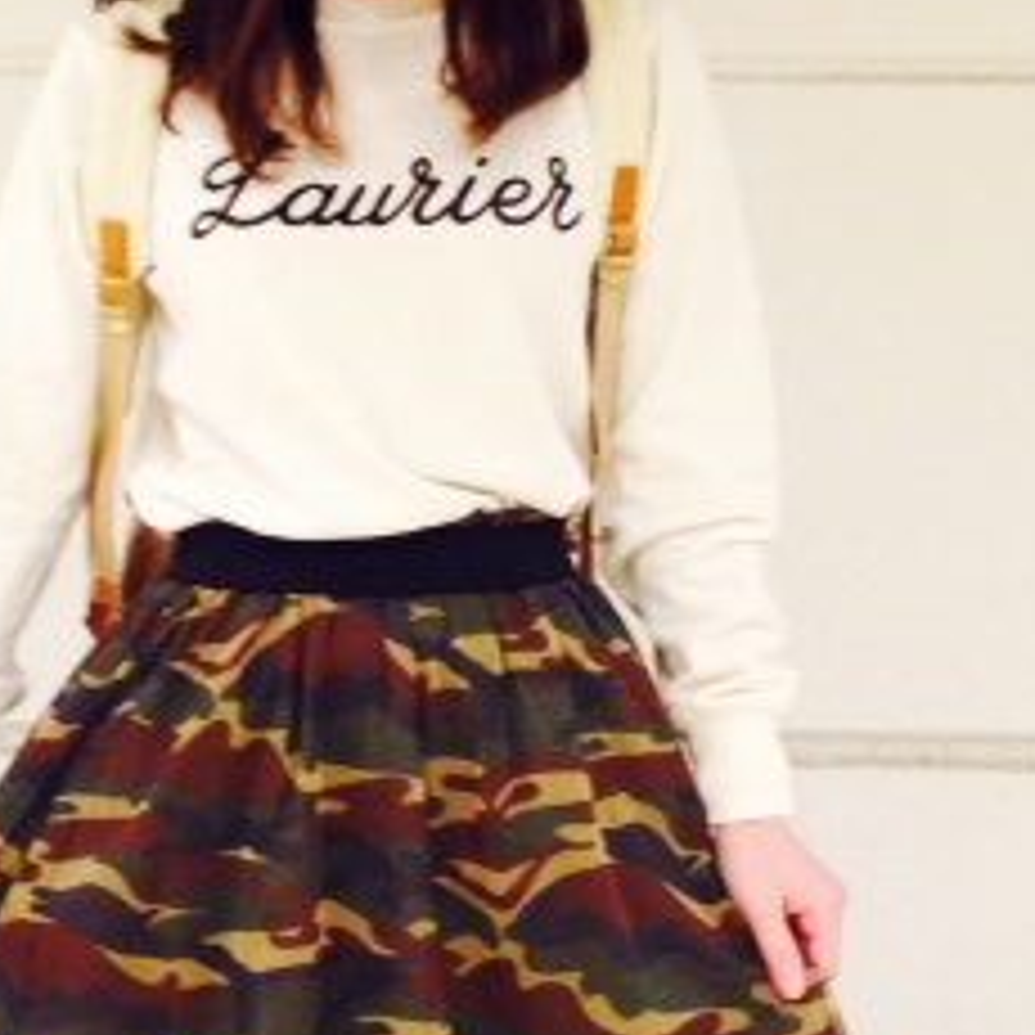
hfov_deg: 21.2
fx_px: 2740
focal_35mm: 81
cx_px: 266
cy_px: 670
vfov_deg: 21.3
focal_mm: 4.12
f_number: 2.4
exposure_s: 1/20
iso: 125
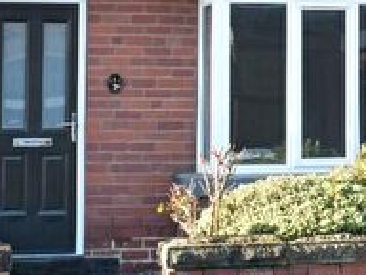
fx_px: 1615
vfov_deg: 9.6
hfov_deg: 12.8
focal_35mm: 153
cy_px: -60
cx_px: 343
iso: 800
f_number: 9
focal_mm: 29
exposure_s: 1/160
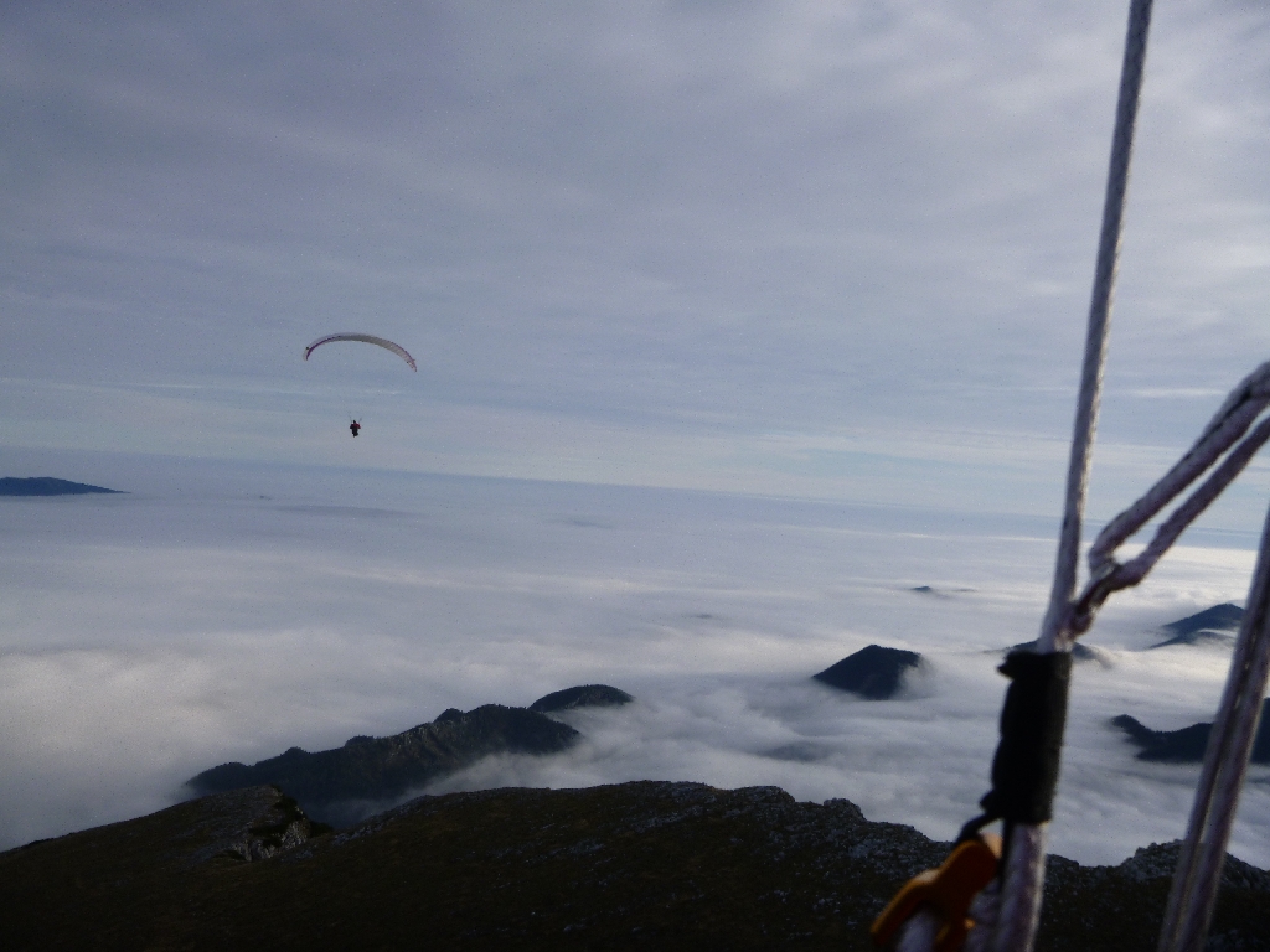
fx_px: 1211
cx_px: 635
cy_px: 476
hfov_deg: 55.4
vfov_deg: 42.9
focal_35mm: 33
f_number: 4.3
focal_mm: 5.9
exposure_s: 1/640
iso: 100
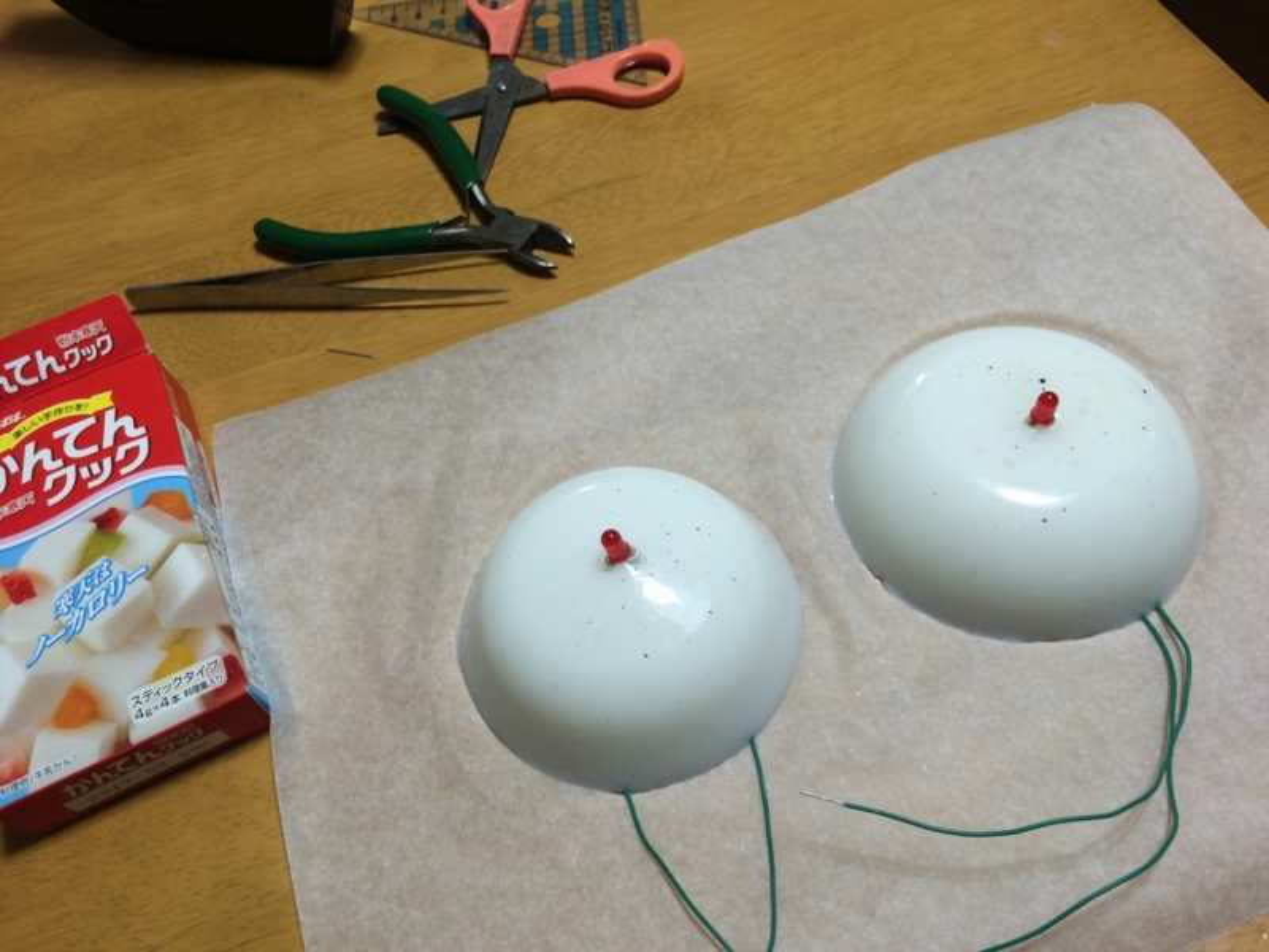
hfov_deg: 61.7
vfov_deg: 48.2
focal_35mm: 29
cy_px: 476
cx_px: 634
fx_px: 1063
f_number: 2.2
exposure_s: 1/33
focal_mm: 4.15
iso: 125
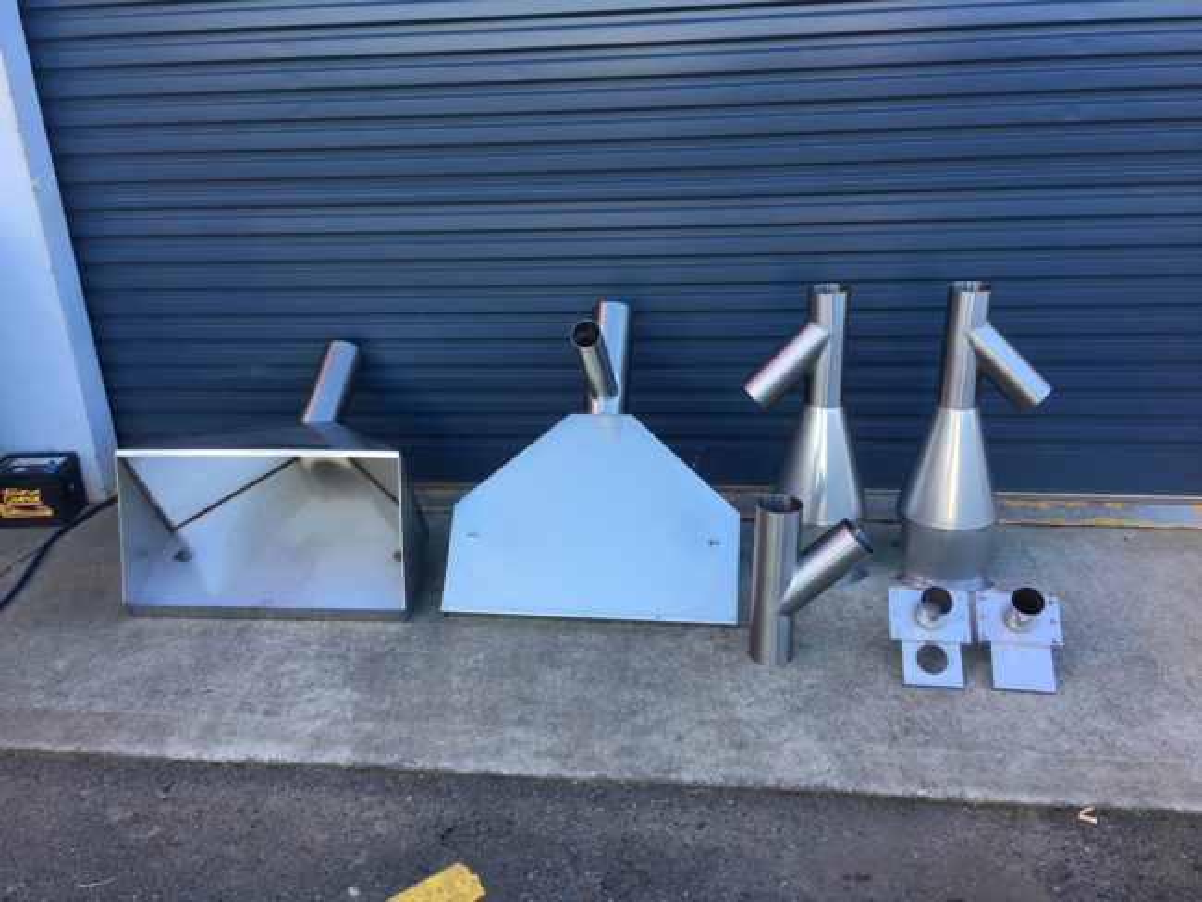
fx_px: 1007
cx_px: 601
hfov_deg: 61.6
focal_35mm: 29
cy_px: 451
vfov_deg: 48.3
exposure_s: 1/100
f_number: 2.2
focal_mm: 4.15
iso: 25
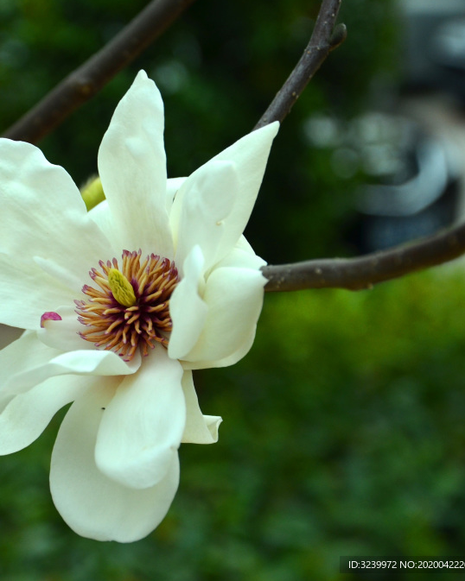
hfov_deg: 12.4
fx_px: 2134
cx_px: 97
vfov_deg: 15.5
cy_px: 289
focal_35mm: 124
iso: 320
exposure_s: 1/125
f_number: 5.6
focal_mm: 58
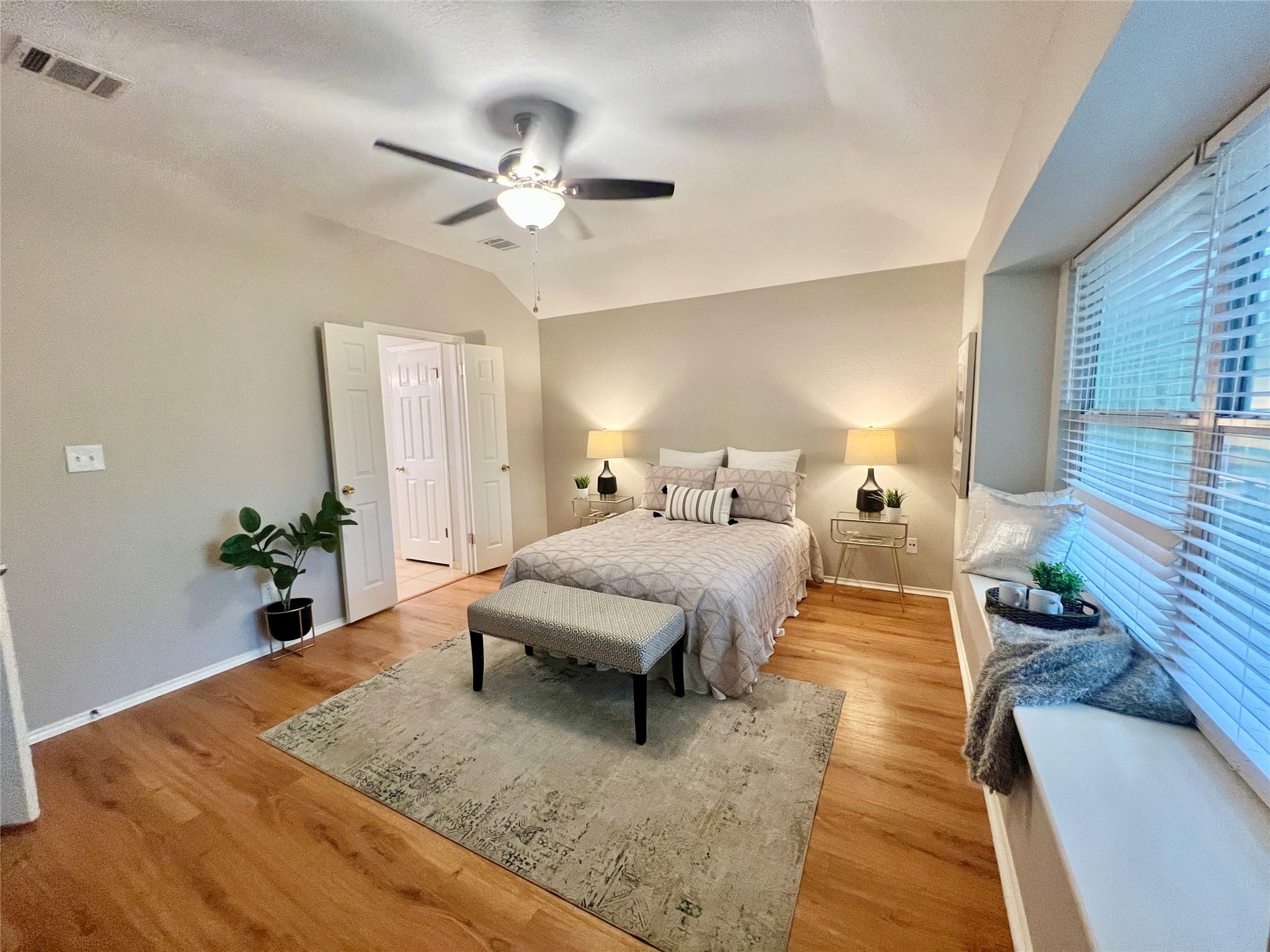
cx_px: 635
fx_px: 477
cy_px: 476
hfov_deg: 106.2
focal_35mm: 13
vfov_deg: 89.9
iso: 320
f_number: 1.8
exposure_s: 1/60
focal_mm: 1.57
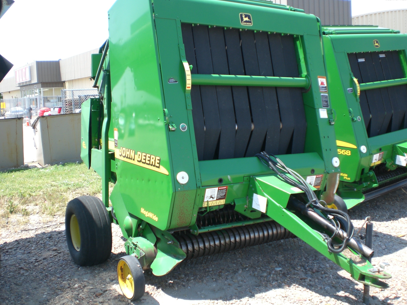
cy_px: 152
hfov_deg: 47.9
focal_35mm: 39
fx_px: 459
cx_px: 205
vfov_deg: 36.8
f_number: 3.1
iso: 50
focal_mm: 6.3
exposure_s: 1/320
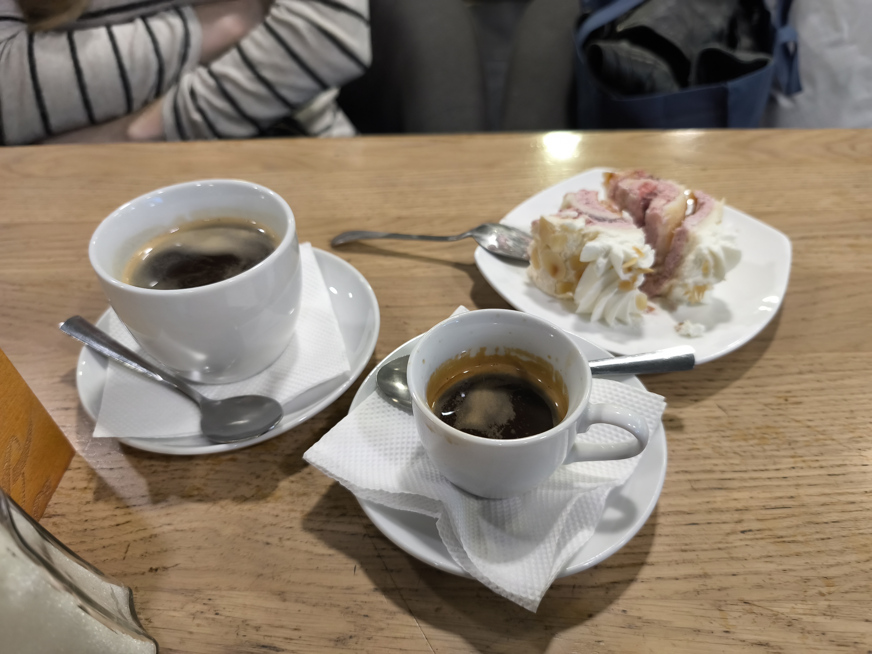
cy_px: 327
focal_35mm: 23
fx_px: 579
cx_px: 436
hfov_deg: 73.9
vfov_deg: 58.9
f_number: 1.6
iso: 500
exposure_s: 1/50
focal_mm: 6.57
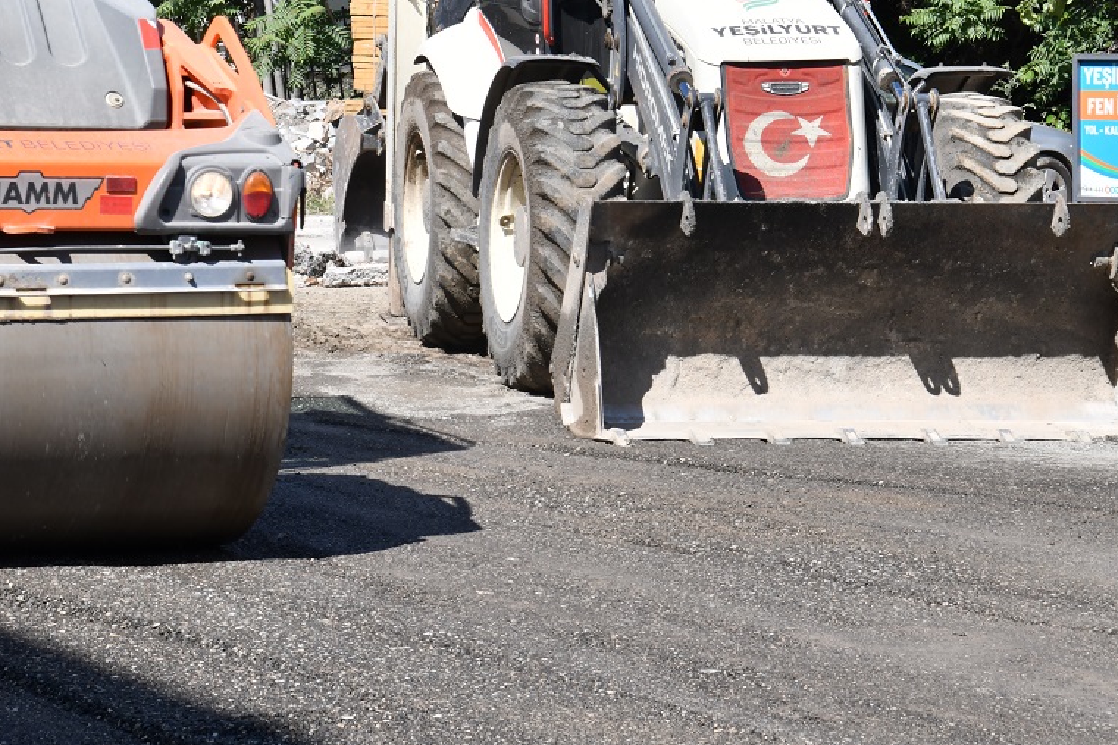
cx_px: 405
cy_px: 115
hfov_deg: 14.8
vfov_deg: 9.9
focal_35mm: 138
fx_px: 4284
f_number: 14
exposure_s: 1/200
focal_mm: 70
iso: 160
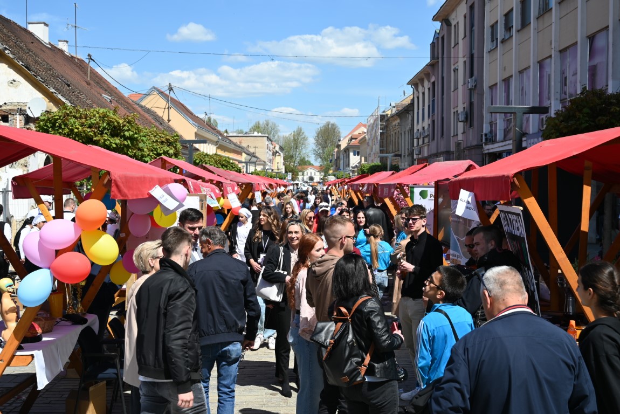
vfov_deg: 28.7
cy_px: 207
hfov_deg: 41.9
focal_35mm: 47
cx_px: 310
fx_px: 810
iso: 100
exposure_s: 1/400
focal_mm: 47
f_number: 7.1
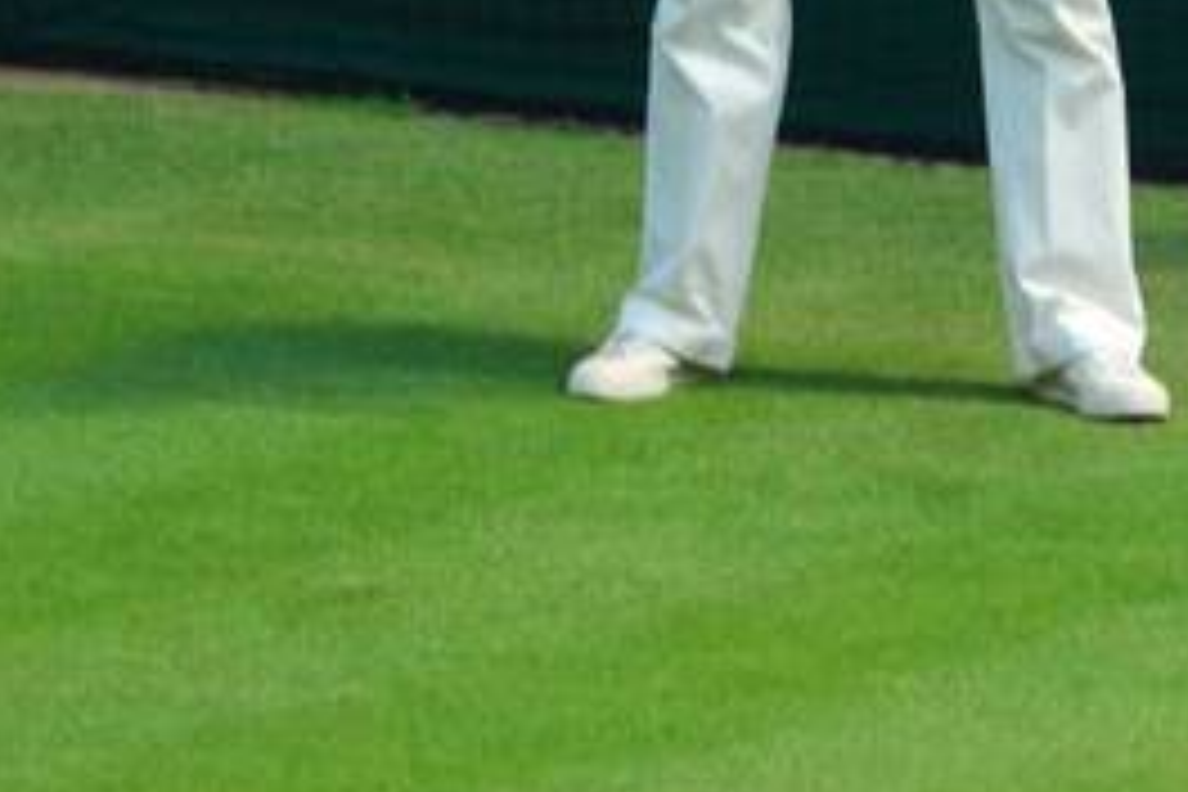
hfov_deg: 1.3
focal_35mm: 1593
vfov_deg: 0.9
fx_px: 52565
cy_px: 572
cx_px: 976
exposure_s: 1/400
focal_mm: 400
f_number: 5.6
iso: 640
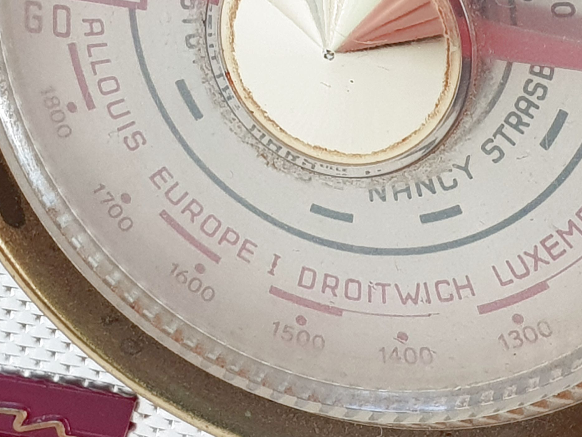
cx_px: 379
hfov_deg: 34.1
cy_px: 7
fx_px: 942
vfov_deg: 24.9
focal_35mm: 56
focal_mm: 4.3
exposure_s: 1/50
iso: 80
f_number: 2.4
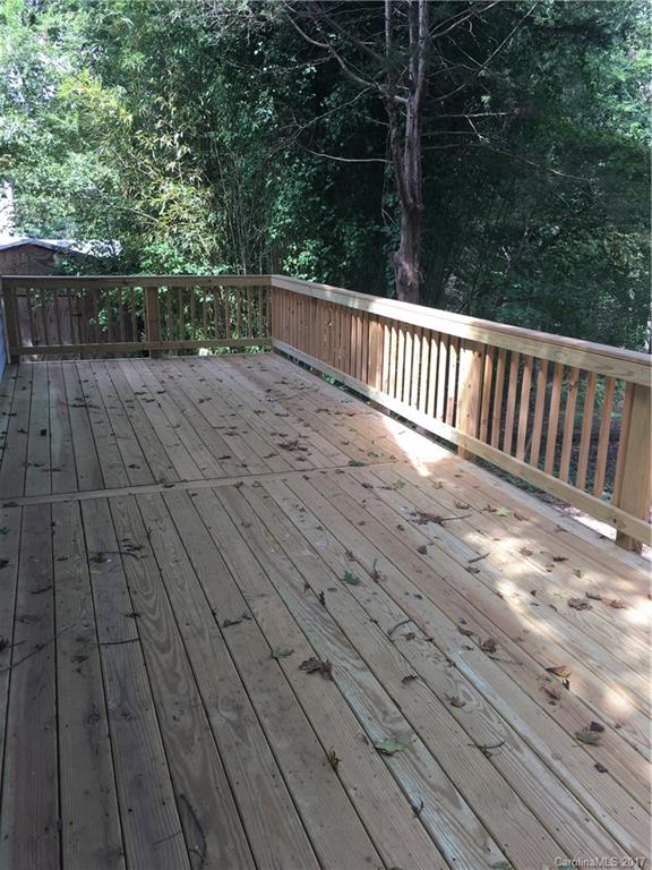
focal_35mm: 29
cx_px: 326
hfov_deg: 48.2
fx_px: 728
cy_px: 435
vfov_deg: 61.7
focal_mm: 4.15
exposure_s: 1/120
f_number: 2.2
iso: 32
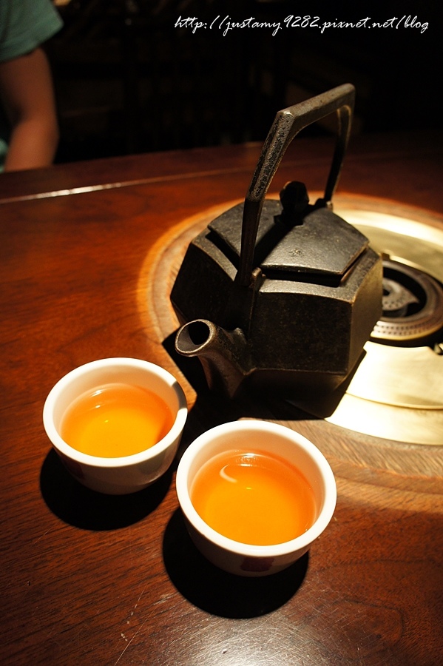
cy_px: 333
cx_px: 222
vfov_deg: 67.4
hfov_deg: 47.9
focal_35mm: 27
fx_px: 499
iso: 1000
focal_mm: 18
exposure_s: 1/30
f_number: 5
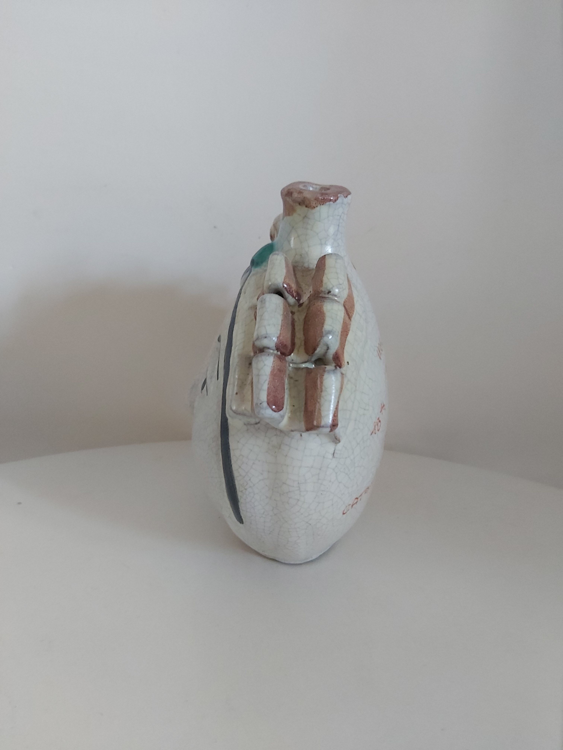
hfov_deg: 53.1
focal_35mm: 26
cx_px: 282
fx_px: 564
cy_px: 375
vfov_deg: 67.3
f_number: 1.7
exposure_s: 1/50
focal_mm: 3.92
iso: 320
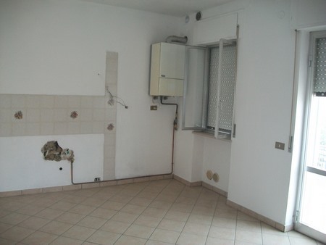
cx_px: 163
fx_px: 302
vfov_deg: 44.2
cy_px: 122
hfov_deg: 56.8
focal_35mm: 32
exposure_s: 1/30
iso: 160
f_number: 2.9
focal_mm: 5.7
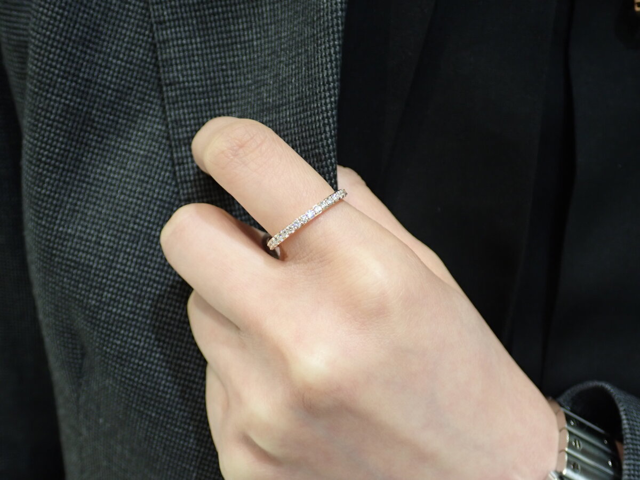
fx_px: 813
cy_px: 240
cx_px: 320
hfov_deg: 42.9
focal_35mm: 44
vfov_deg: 32.9
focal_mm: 7.84
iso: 250
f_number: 2.9
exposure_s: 1/40
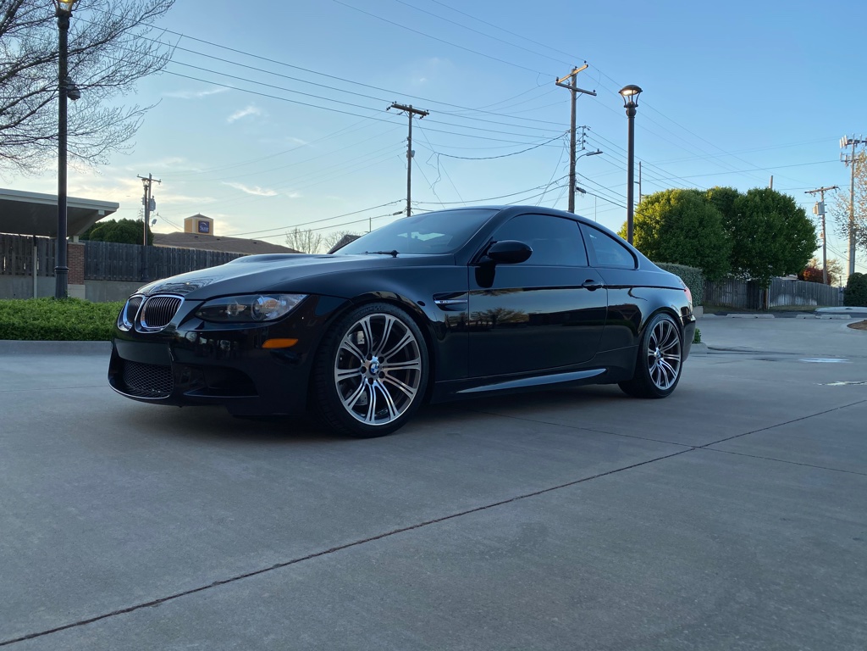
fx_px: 651
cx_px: 434
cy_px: 326
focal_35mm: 26
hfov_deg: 67.3
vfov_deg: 53.1
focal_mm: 4.25
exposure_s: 1/950
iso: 32
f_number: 1.8
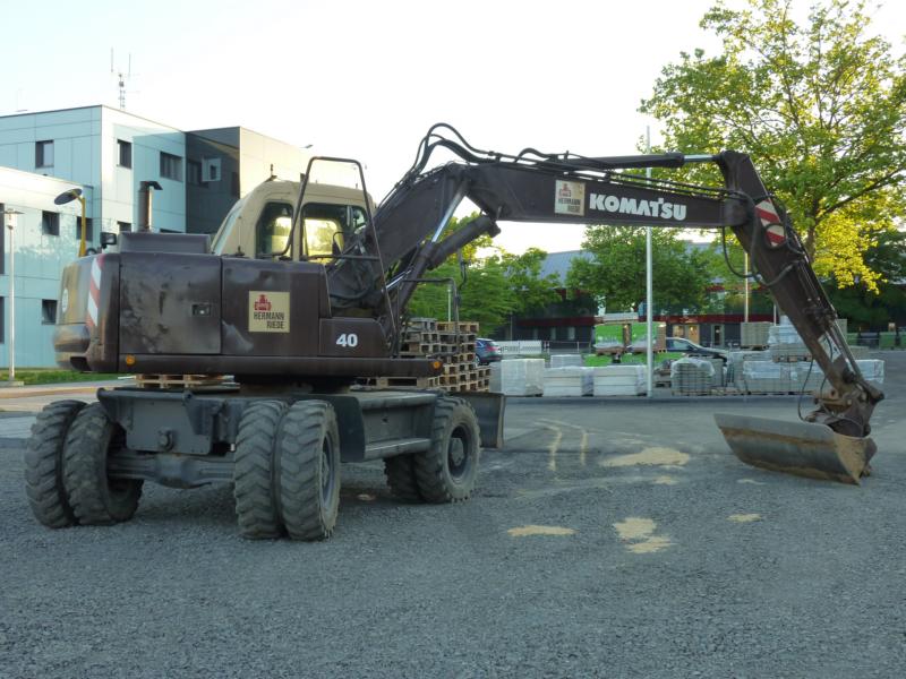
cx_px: 453
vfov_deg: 36.0
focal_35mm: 40
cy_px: 340
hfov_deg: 46.8
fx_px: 1047
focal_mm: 7.2
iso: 125
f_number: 4
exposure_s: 1/60
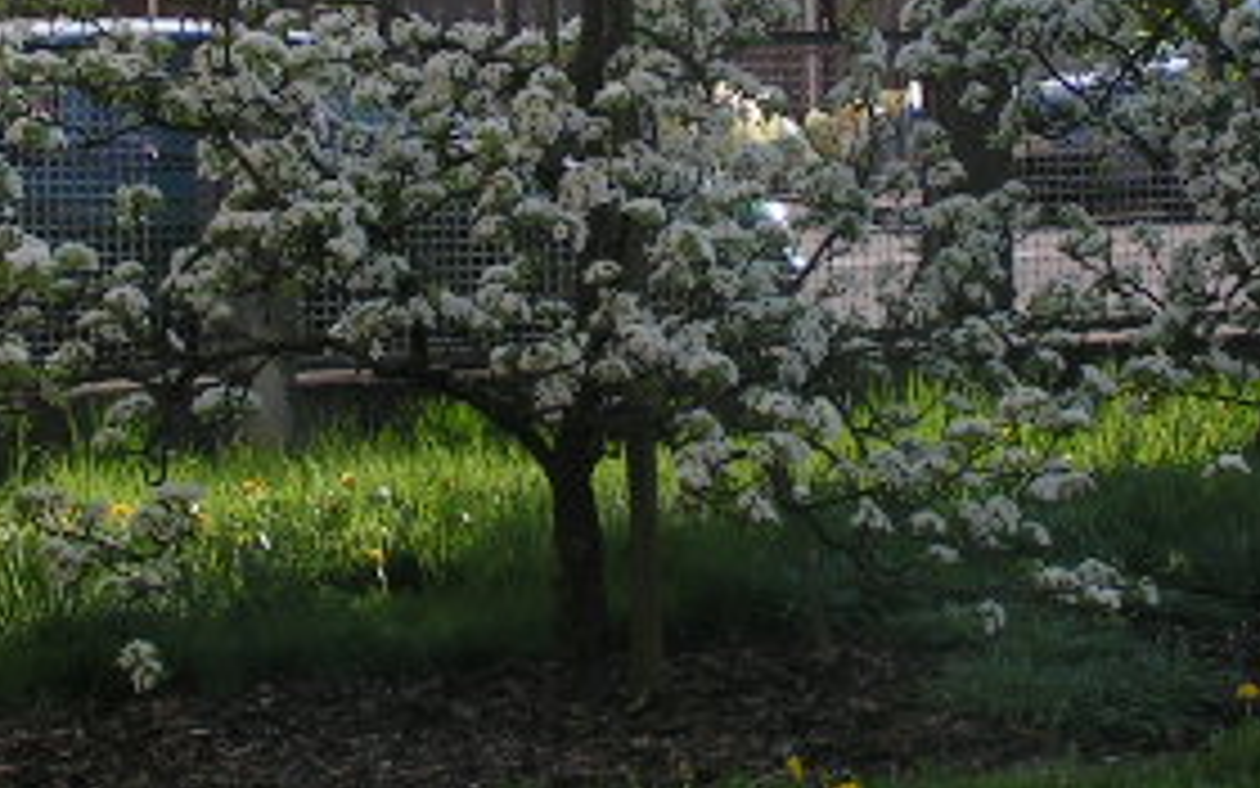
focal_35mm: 131
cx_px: 644
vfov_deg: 9.9
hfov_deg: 15.9
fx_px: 4498
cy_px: -27
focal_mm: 8.3
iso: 50
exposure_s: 1/200
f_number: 5
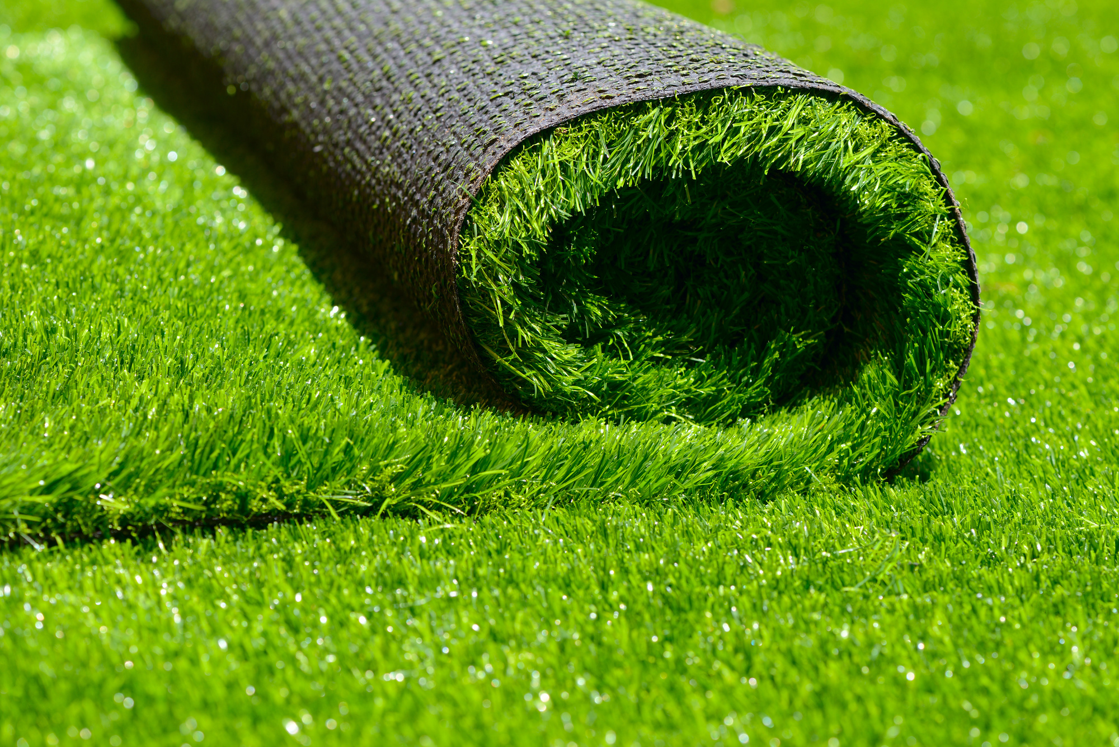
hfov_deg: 19.5
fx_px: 3264
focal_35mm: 105
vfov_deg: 13.0
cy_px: 374
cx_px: 560
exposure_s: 1/160
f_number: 8
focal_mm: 105
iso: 125
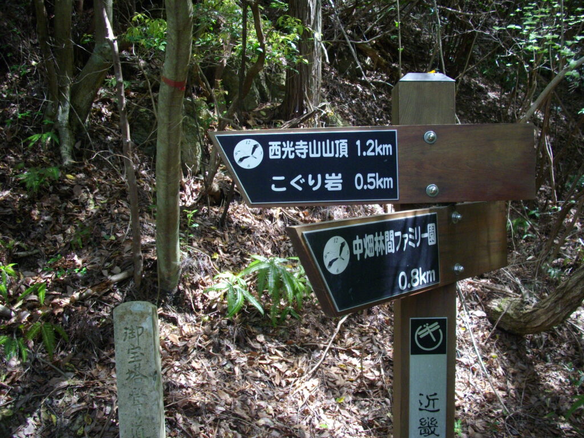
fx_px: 624
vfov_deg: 38.7
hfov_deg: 50.1
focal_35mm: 37
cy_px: 219
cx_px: 292
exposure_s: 1/125
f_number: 2.8
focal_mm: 6.2
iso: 143
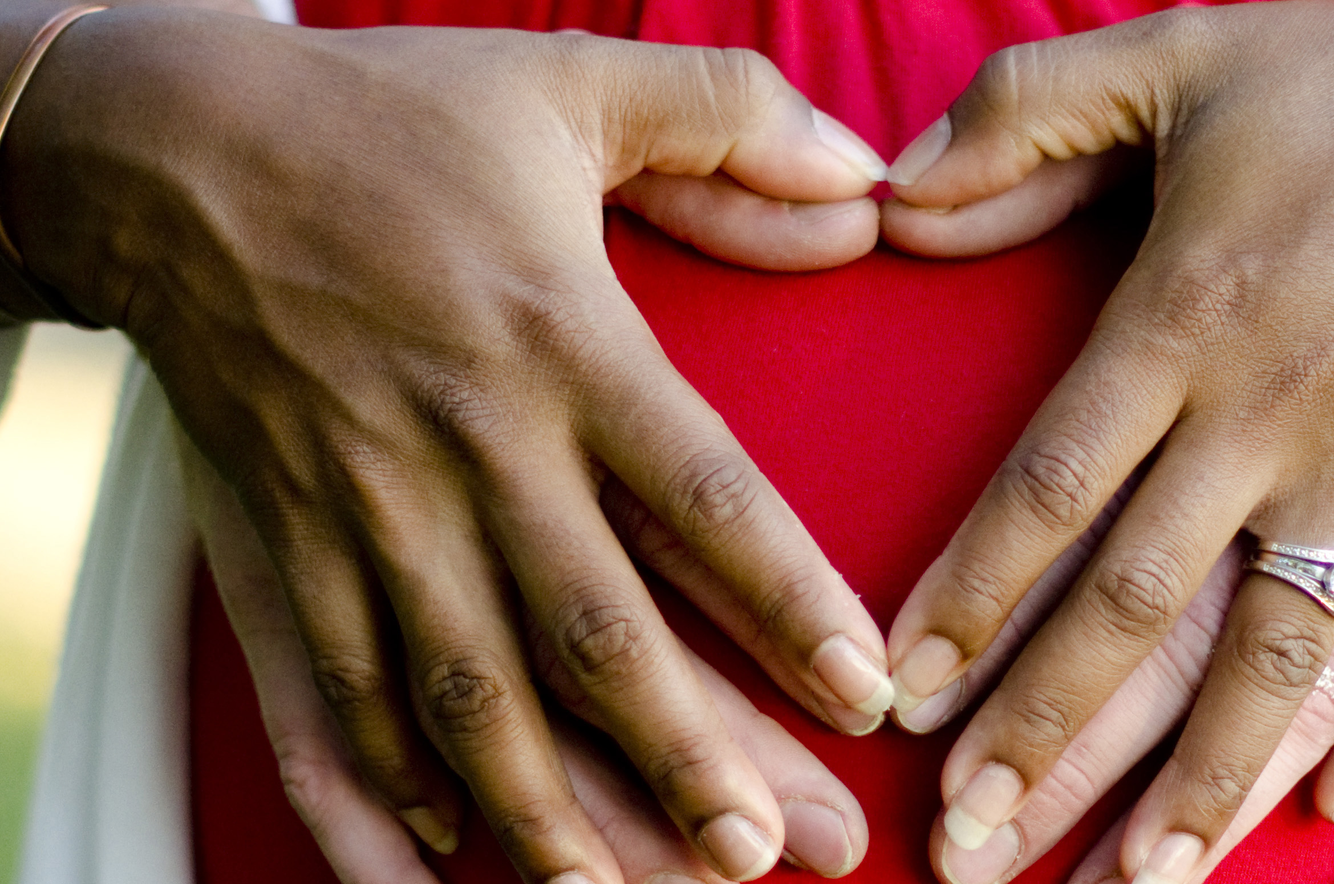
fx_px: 5842
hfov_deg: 13.0
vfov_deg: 8.6
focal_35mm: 158
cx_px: 835
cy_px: 621
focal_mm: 50
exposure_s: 1/1600
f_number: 1.6
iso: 320
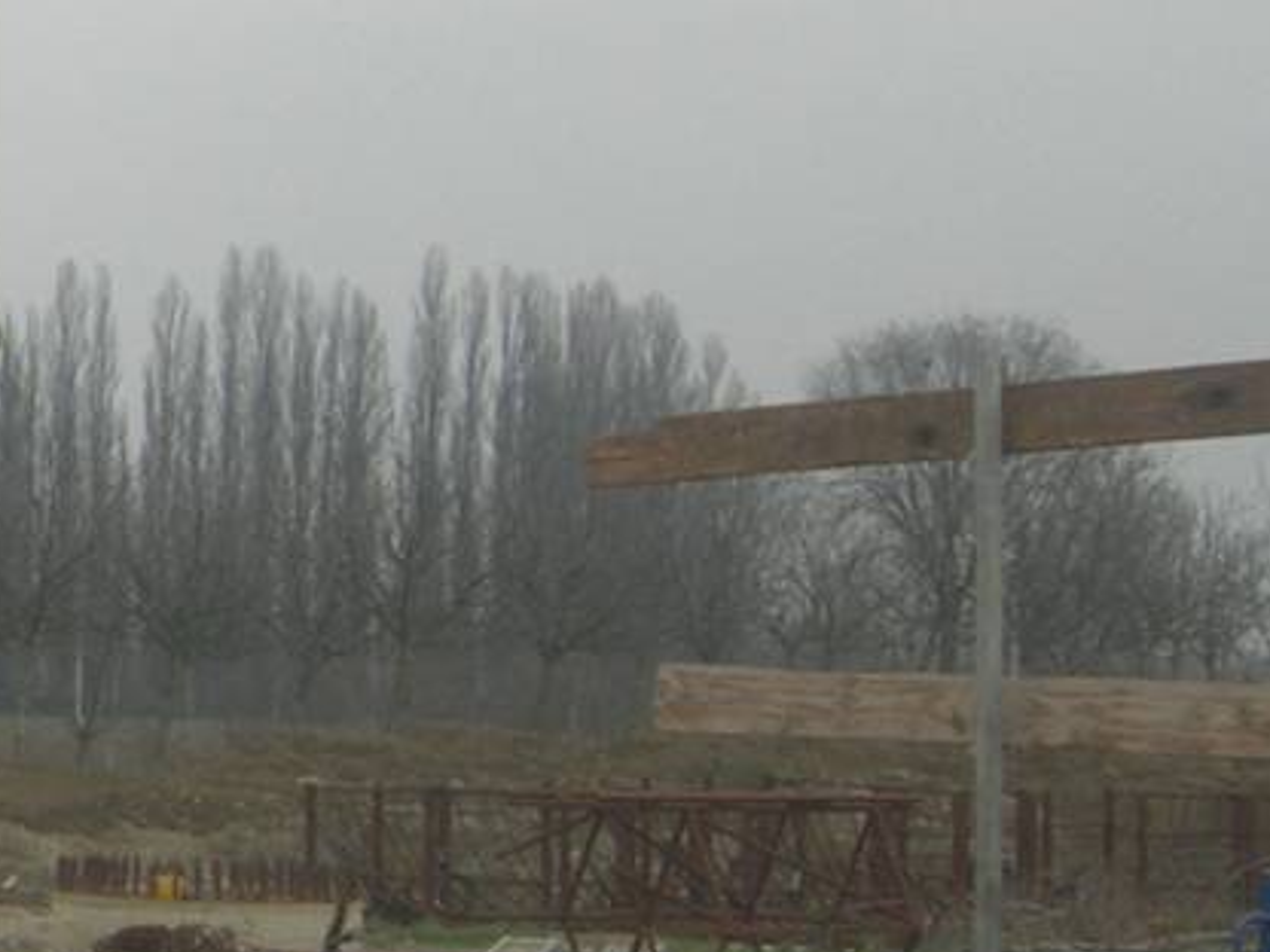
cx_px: -855
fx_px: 5356
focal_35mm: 146
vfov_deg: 10.1
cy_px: 241
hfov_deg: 12.6
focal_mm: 7.8
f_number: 4.8
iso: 64
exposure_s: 1/239
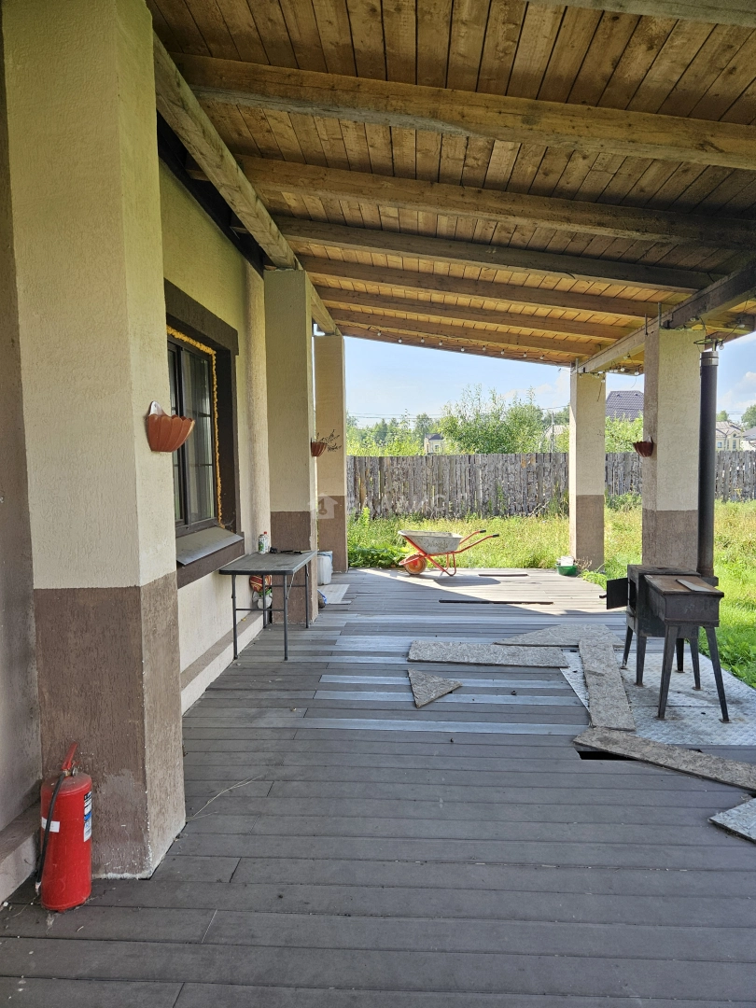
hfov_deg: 58.9
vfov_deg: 73.9
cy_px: 504
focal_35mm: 23
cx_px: 378
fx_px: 670
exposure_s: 1/460
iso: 40
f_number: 1.8
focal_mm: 5.4
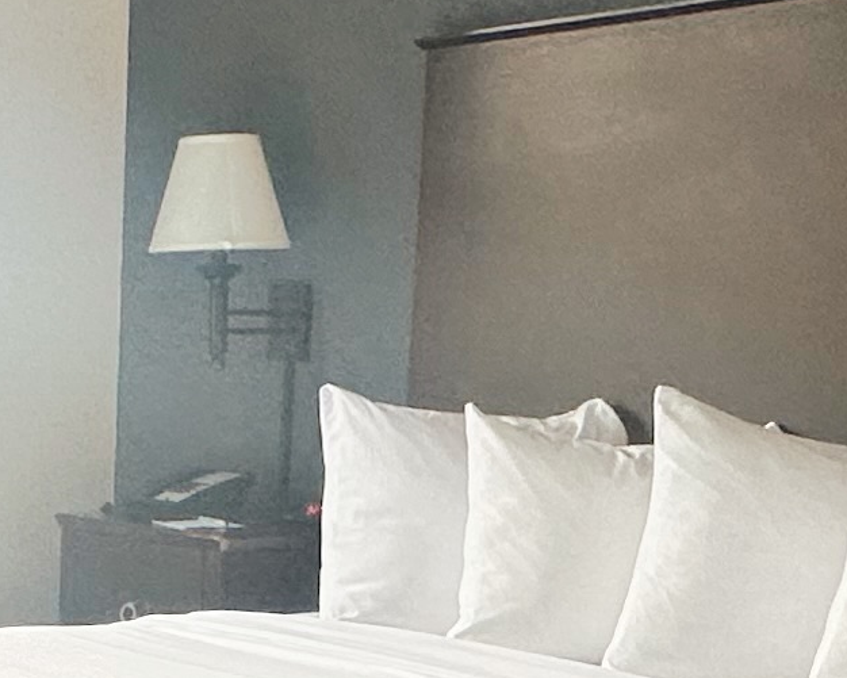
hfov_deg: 20.2
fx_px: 2206
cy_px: 621
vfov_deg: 17.2
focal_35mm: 88
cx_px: -208
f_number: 2.2
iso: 160
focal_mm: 2.22
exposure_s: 1/120
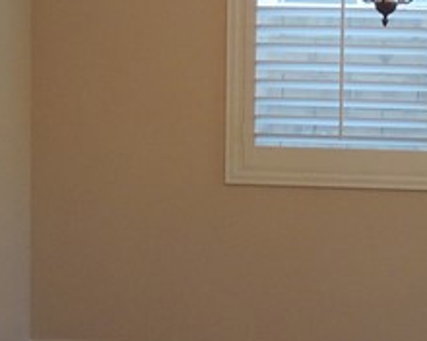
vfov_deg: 14.1
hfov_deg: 17.3
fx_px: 1377
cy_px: 122
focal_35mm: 109
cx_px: 410
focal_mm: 4.3
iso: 220
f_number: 3
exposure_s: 1/30
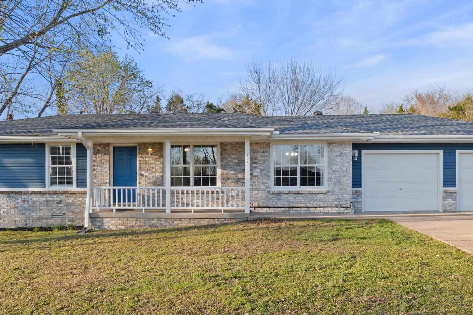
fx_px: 401
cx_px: 244
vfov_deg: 42.9
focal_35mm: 30
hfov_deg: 61.1
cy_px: 167
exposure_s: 1/50
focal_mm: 12.2
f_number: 9
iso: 200
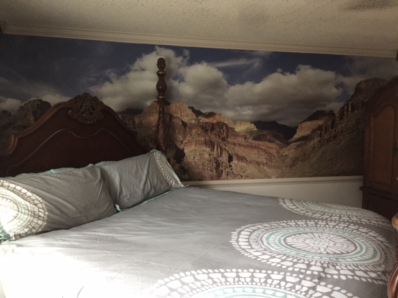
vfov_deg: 48.2
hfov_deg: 61.7
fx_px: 333
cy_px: 149
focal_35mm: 29
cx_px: 199
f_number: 2.2
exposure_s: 1/4
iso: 100
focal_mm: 4.15
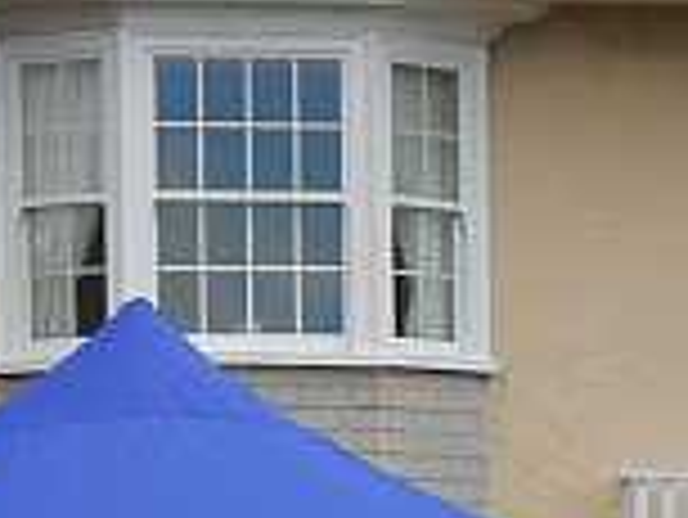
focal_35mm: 272
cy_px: 1054
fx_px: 5410
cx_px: 872
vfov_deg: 5.4
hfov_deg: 7.2
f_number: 5
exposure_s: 1/500
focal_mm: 9.3
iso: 100
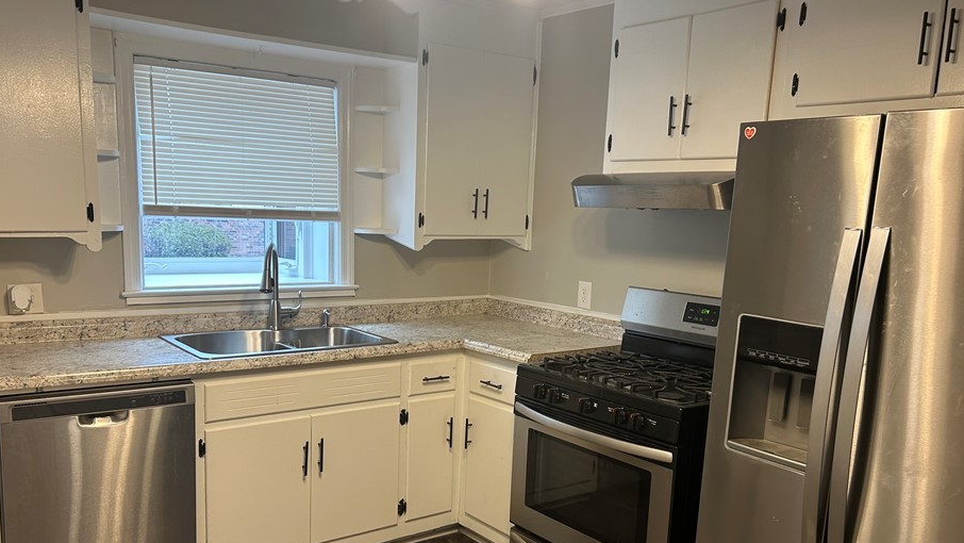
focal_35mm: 32
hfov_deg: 61.0
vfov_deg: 36.5
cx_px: 452
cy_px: 338
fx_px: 818
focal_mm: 5.7
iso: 100
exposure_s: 1/120
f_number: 1.5
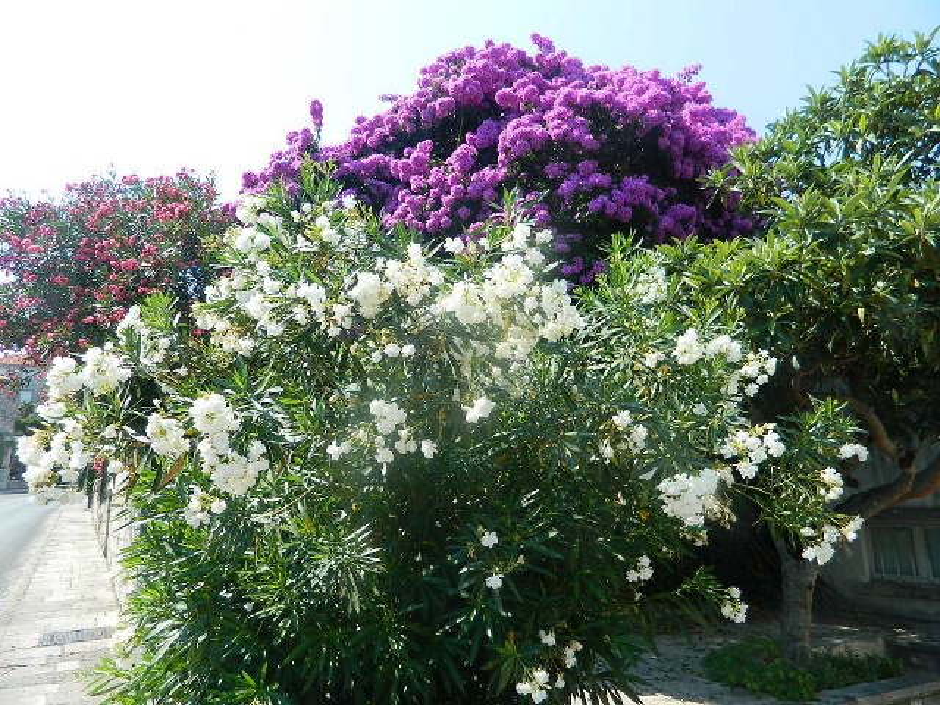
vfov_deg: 54.9
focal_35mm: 25
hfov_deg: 69.4
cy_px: 352
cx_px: 470
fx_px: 679
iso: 80
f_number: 3.1
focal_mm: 4.5
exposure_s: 1/500
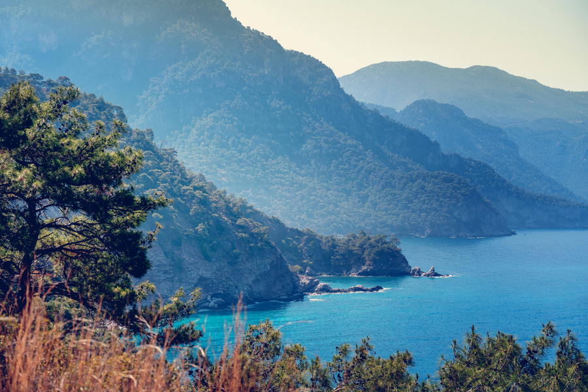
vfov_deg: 22.3
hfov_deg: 32.9
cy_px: 196
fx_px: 996
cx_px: 294
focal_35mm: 61
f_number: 4.5
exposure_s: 1/1000
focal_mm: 61
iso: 100
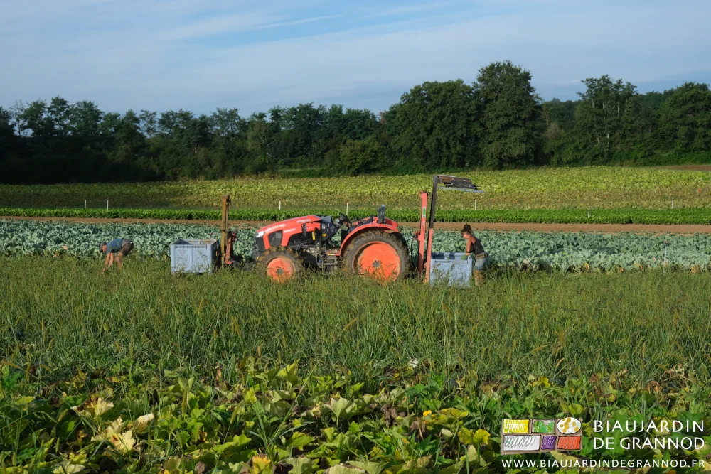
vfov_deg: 25.1
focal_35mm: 54
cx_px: 356
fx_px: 1067
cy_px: 237
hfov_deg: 36.9
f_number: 7.1
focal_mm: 35.8
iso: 160
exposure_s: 1/320
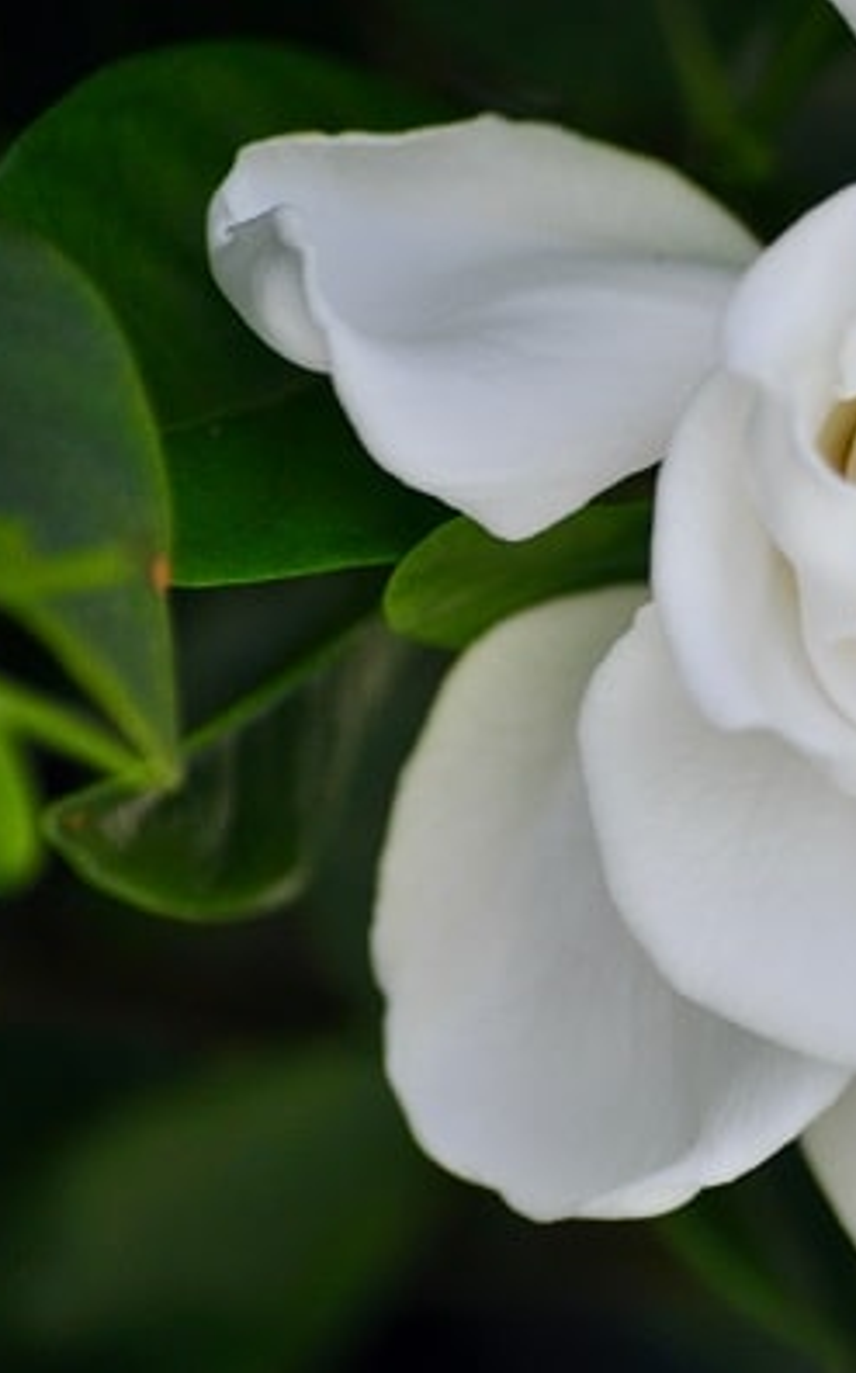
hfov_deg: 1.9
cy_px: 686
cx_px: 991
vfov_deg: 3.0
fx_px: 25942
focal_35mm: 694
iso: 400
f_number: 5.6
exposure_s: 1/500
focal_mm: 300
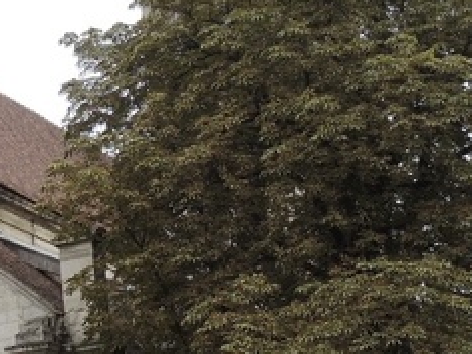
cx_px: 18
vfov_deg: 12.4
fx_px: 1622
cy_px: 213
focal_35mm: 119
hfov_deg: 16.3
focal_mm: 6.2
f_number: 3.3
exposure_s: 1/500
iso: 100
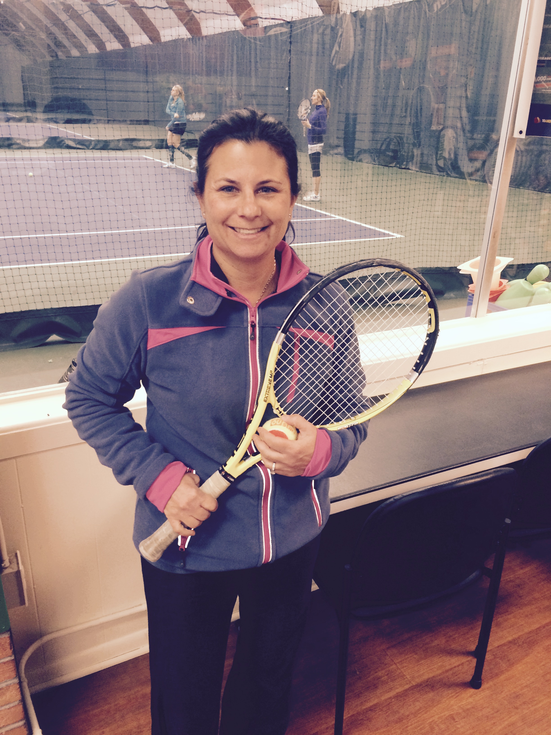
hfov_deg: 48.2
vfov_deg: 61.7
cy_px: 368
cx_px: 276
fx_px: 615
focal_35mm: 29
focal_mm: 4.15
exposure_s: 1/30
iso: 160
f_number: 2.2
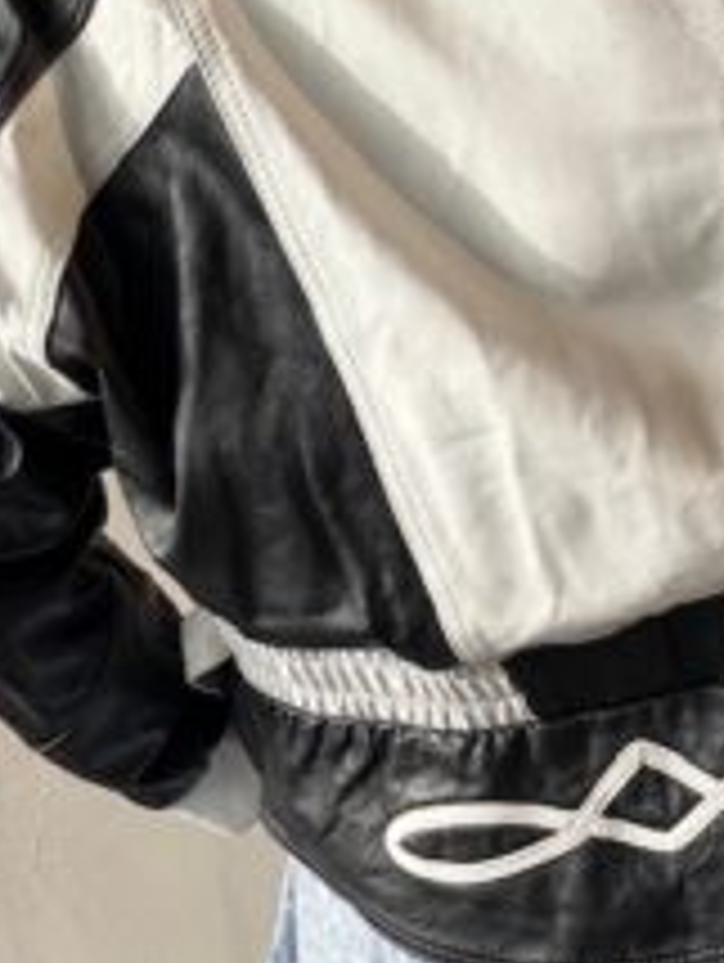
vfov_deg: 34.3
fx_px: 1559
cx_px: 351
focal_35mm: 56
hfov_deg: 26.2
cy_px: 477
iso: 25
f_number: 1.9
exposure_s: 1/221
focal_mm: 2.69
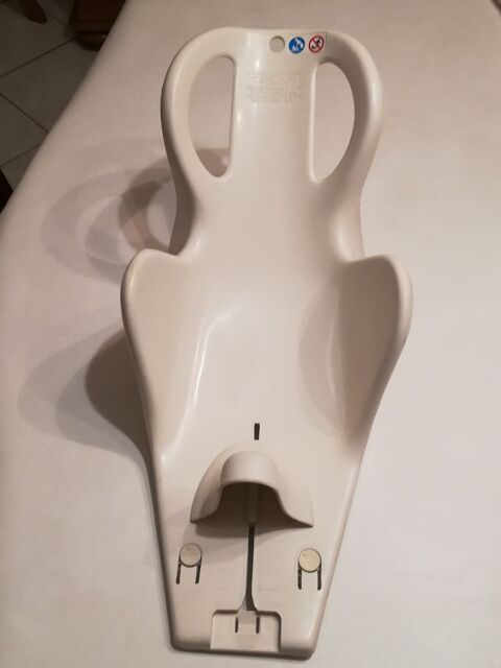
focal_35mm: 36
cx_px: 250
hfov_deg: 39.7
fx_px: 695
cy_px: 334
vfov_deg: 51.4
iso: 250
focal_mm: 3.83
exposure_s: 1/33.3
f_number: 2.2
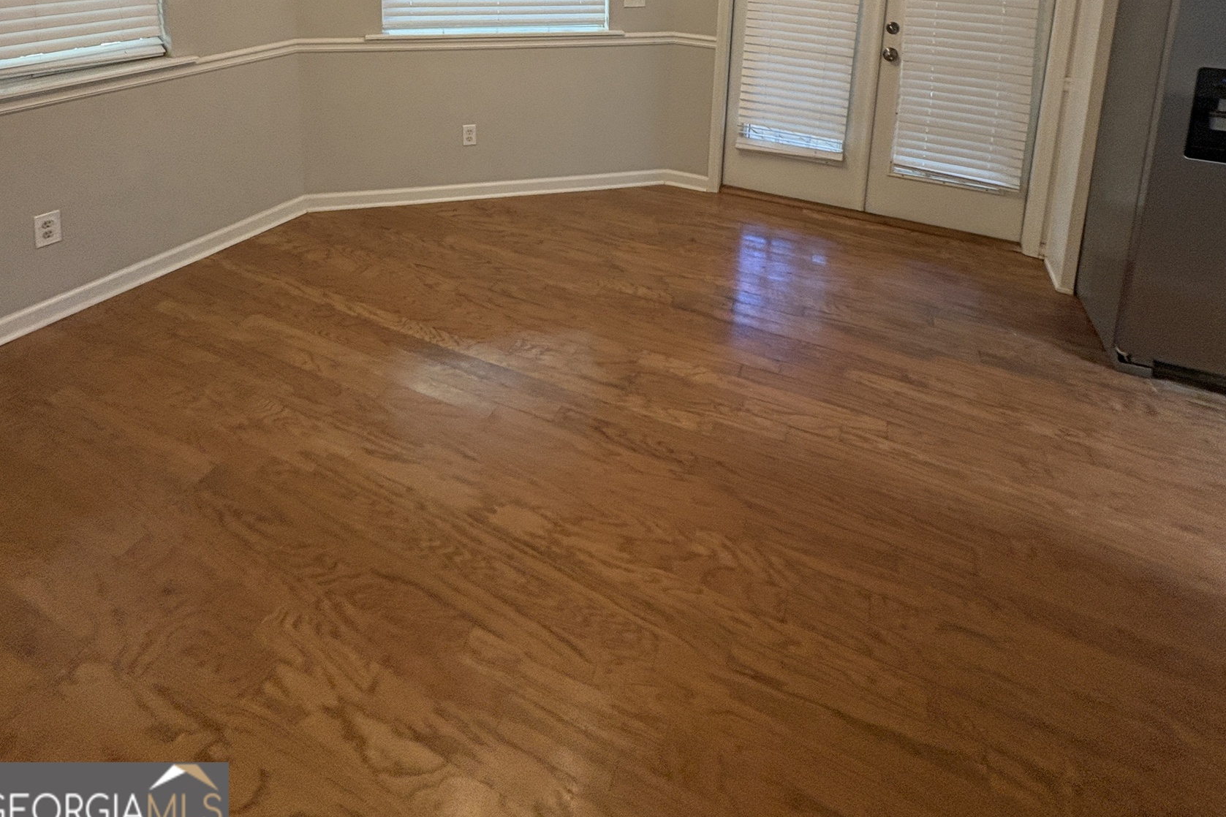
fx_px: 681
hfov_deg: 84.0
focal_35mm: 20
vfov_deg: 50.4
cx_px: 608
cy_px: 4
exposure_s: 1/60
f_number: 2.2
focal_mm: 2.22
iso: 200
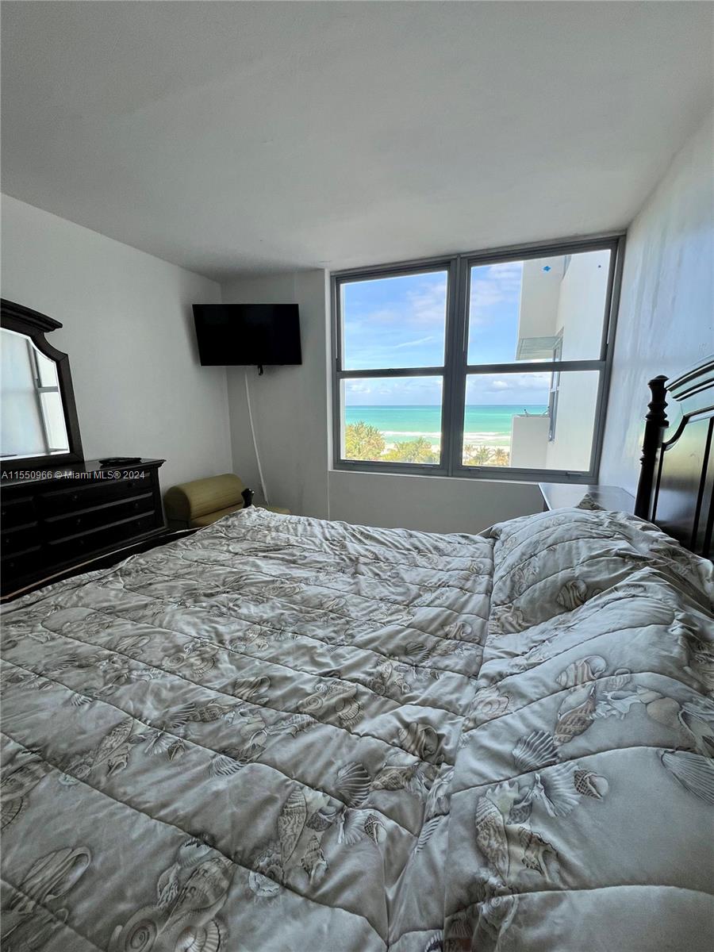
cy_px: 476
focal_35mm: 13
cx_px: 357
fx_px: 358
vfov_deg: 106.2
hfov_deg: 89.9
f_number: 1.8
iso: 32
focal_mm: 1.57
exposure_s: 1/182
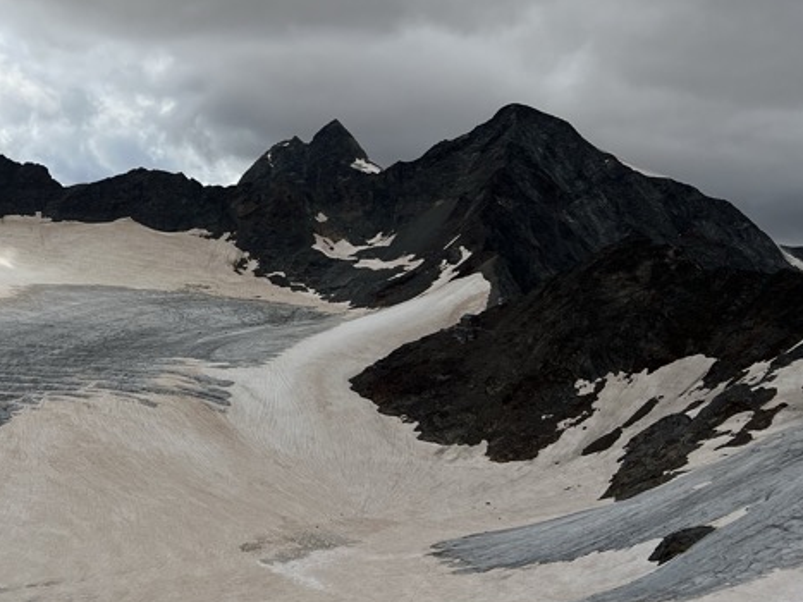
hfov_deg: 31.8
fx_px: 1322
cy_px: 100
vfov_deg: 25.1
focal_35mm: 57
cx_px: 45
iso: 50
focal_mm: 5.7
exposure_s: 1/11364
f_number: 1.5
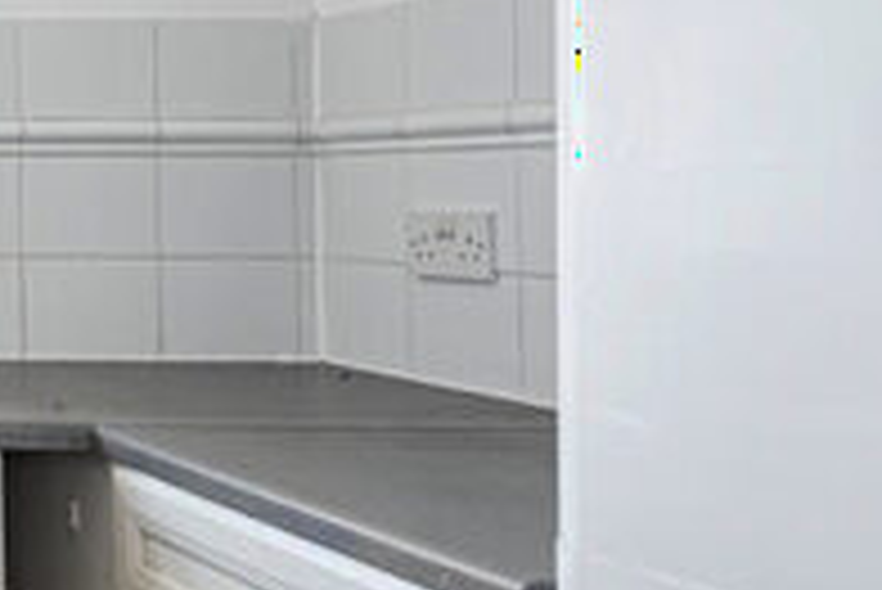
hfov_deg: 24.2
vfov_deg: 23.7
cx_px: -554
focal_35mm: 57
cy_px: 216
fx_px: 1397
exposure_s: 1/40
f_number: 8
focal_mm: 16
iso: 800
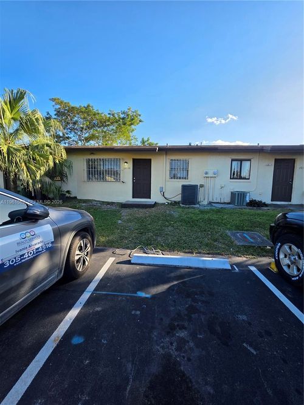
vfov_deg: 106.2
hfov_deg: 89.9
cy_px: 202
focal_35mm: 13
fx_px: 152
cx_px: 152
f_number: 1.9
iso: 40
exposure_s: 1/929
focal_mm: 2.2
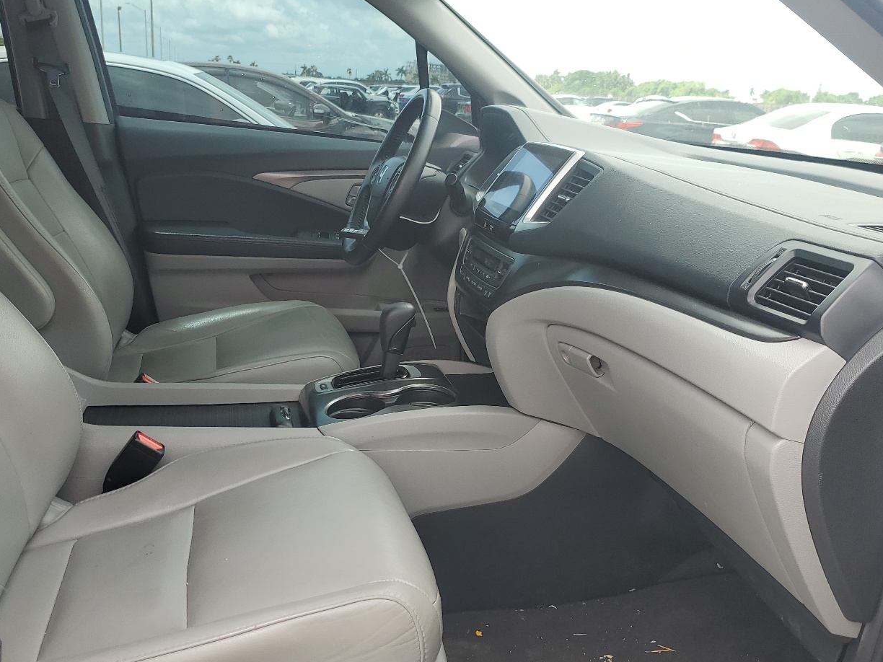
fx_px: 867
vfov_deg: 41.5
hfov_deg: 54.0
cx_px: 437
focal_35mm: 34
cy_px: 419
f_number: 1.5
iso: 50
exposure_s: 1/476
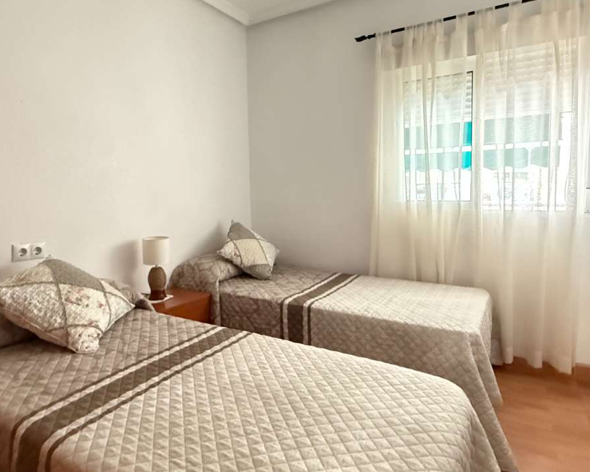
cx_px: 268
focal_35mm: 23
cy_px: 217
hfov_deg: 72.4
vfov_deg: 60.8
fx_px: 402
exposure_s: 1/50
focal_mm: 2.22
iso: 1250
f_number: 2.2
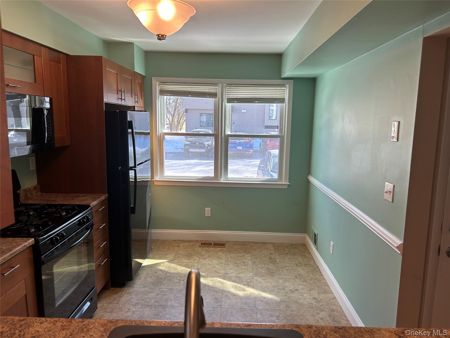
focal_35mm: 26
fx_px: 338
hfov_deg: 67.3
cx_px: 225
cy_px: 169
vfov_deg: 53.1
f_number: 1.5
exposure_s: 1/120
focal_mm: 5.7
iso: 40
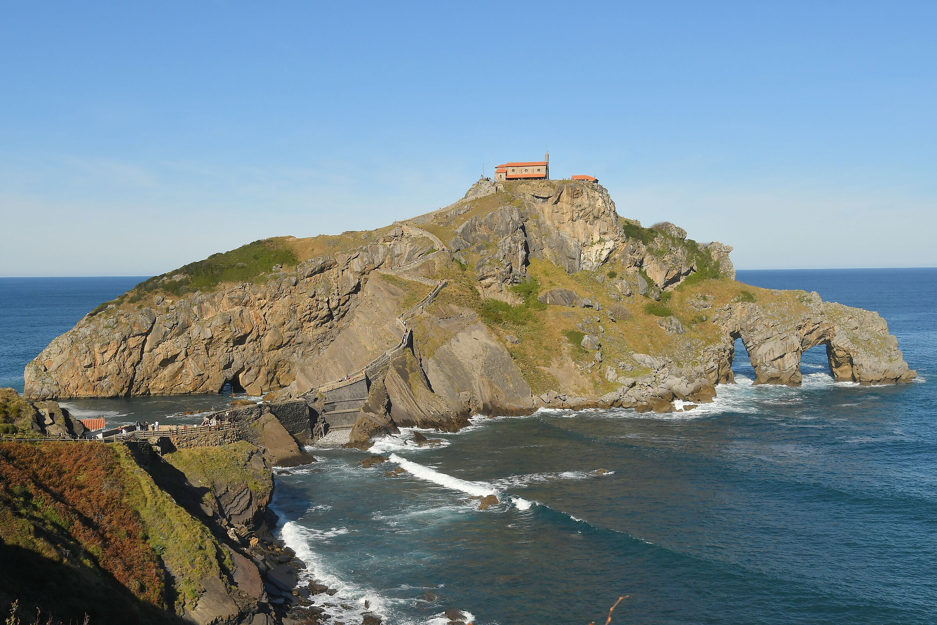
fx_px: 1015
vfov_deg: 34.2
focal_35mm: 39
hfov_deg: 49.6
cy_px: 312
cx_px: 468
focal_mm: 26
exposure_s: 1/1250
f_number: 8
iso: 200
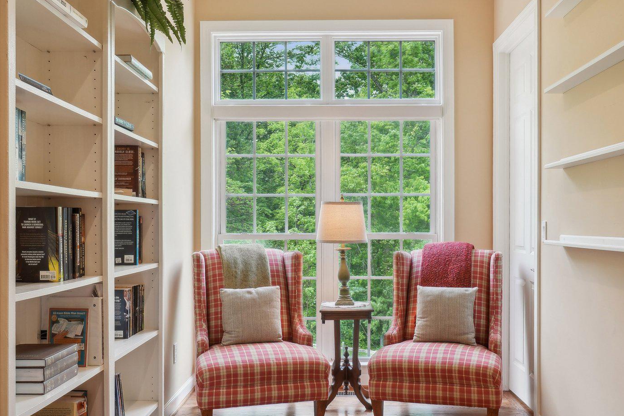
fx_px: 654
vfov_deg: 35.2
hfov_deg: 50.9
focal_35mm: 38
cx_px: 348
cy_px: 228
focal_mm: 17
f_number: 7.1
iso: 100
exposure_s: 1/8
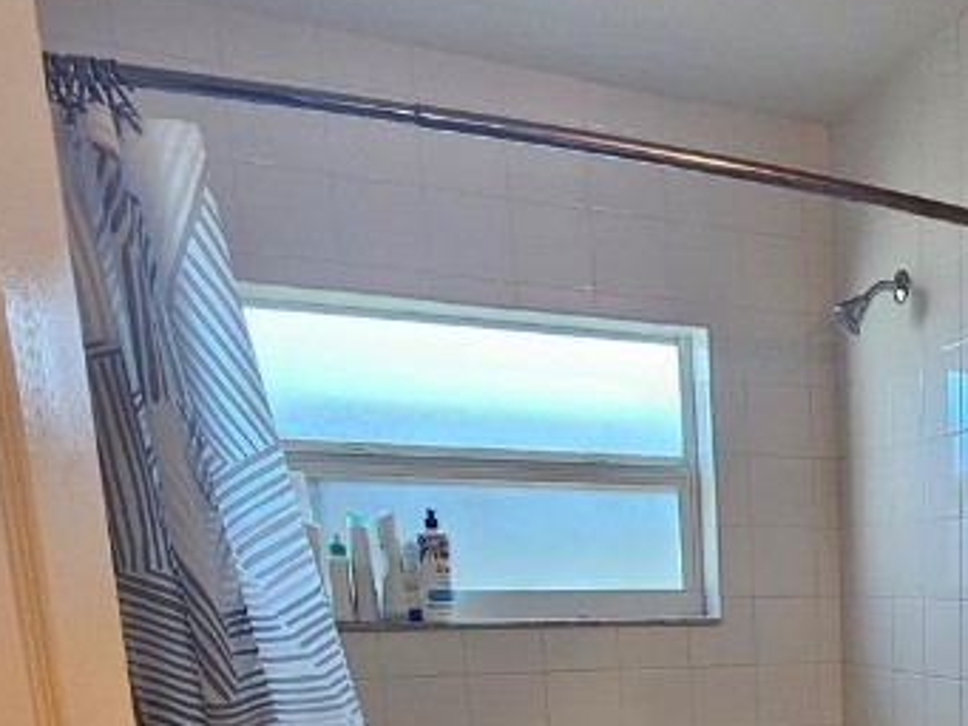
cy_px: 822
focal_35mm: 39
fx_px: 1091
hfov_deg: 41.3
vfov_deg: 32.0
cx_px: 982
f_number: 2.2
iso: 125
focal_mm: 2.2
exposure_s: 1/60
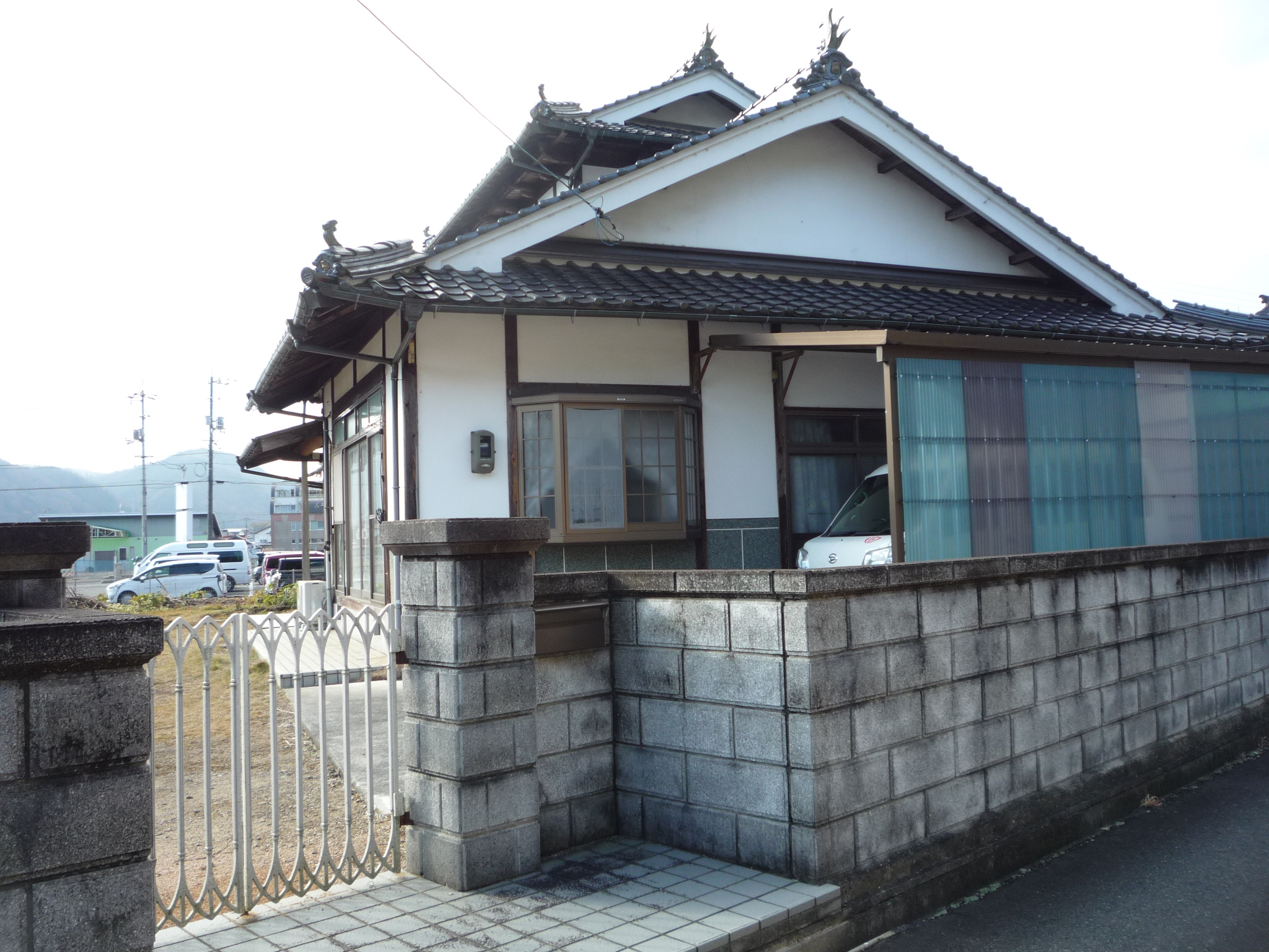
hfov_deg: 60.0
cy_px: 476
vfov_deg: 46.8
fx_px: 1100
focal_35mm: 30
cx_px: 634
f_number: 3.3
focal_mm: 5.2
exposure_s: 1/200
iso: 100
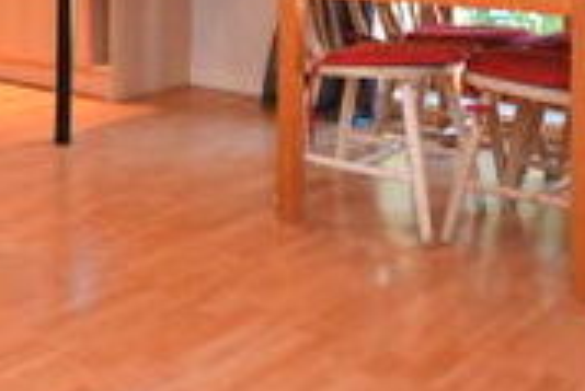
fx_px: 960
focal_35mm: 59
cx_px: -115
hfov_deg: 29.3
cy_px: -117
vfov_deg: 21.0
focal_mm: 10
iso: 800
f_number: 4.5
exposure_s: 1/80
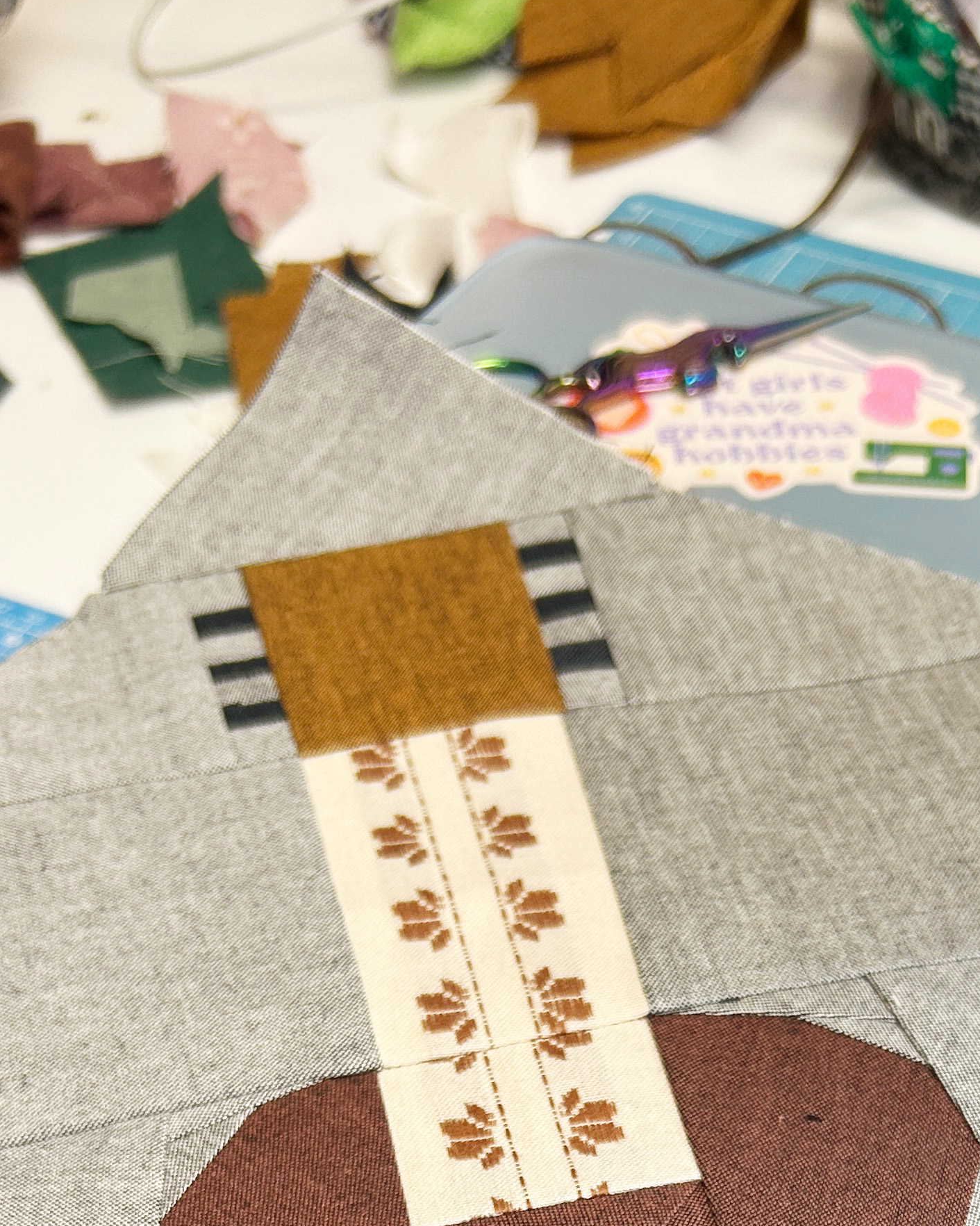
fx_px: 2103
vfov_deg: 29.1
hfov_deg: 26.1
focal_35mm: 58
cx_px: 661
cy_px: 1382
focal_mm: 5.7
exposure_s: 1/100
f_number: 1.5
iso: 64
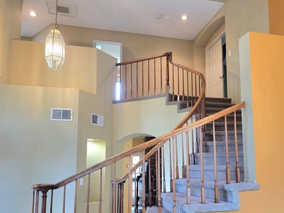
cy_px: 126
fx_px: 271
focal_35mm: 33
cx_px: 149
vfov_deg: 42.8
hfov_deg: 55.3
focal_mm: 6.7
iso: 160
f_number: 1.8
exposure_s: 1/40
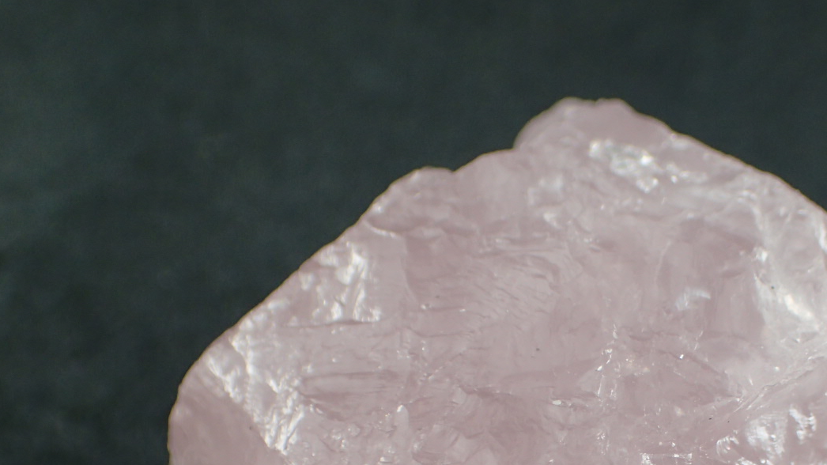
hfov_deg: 27.5
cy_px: 486
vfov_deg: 15.5
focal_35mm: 76
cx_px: 612
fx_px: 1666
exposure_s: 1/160
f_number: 2.7
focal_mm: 6.86
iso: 125
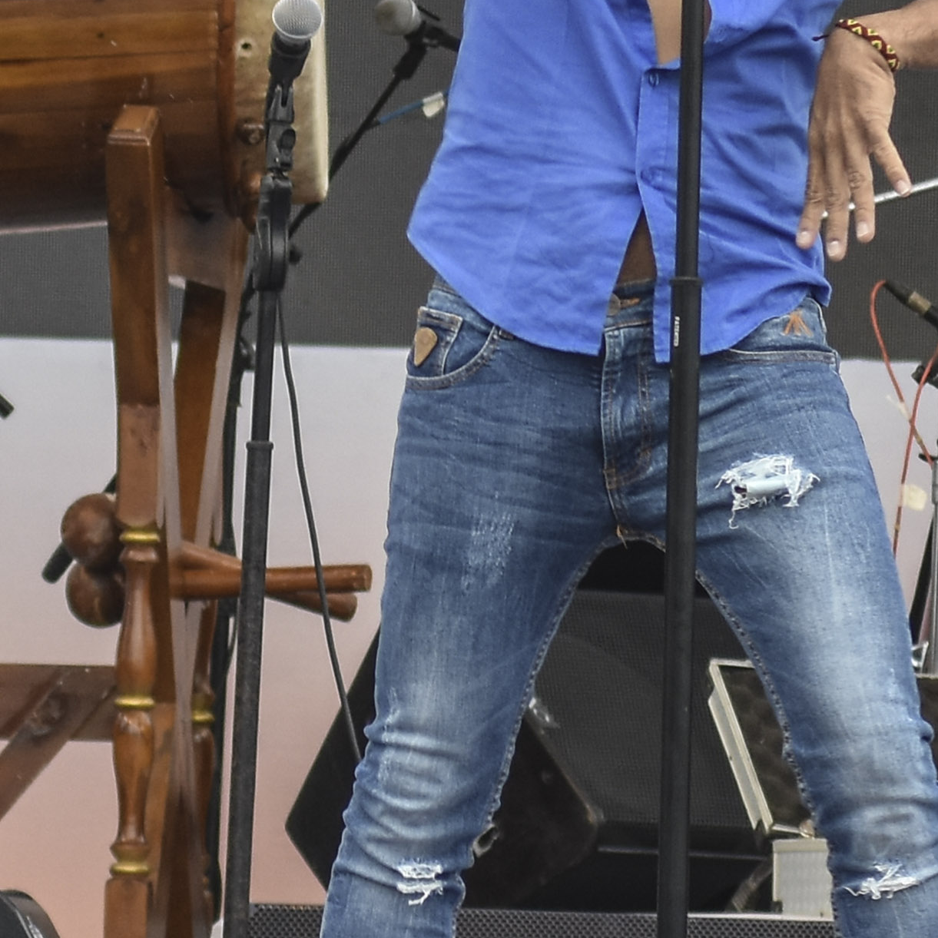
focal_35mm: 501
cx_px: 658
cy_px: 17
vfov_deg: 3.5
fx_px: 15359
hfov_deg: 3.5
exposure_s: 1/160
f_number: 3.5
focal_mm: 80
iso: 400
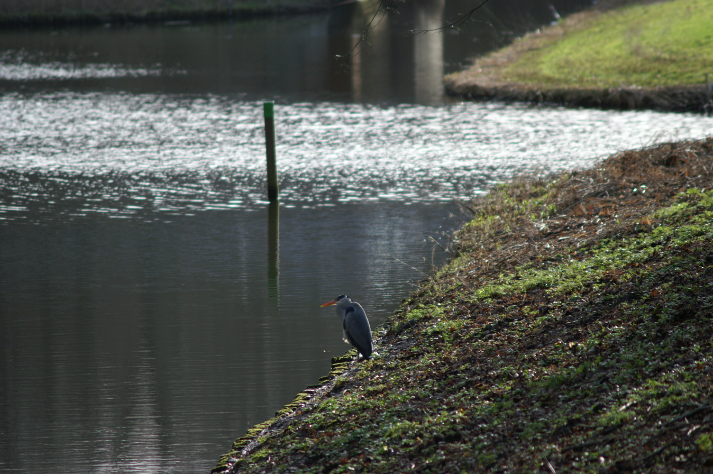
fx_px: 6233
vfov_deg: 4.4
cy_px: 237
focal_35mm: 315
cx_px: 356
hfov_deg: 6.5
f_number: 4
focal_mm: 210
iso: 200
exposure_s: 1/500
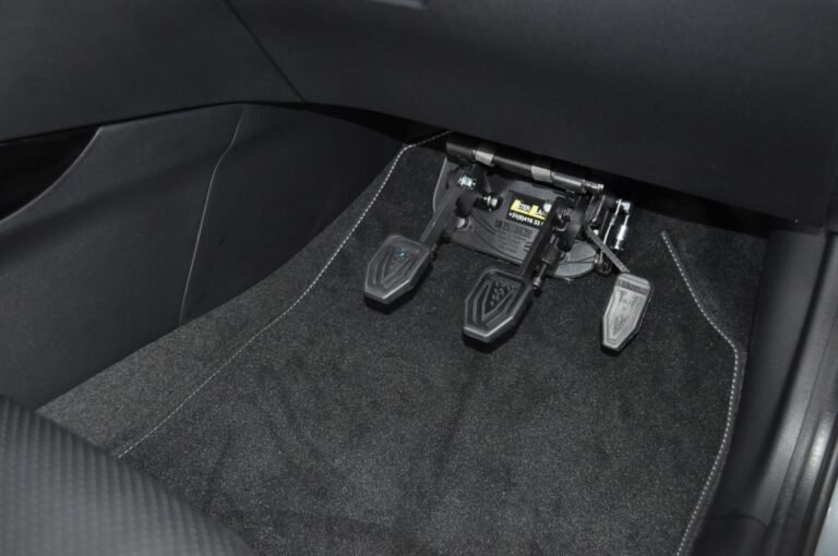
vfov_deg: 34.1
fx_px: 907
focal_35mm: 39
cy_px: 278
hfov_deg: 49.6
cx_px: 419
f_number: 4.2
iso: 800
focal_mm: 26
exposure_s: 1/60
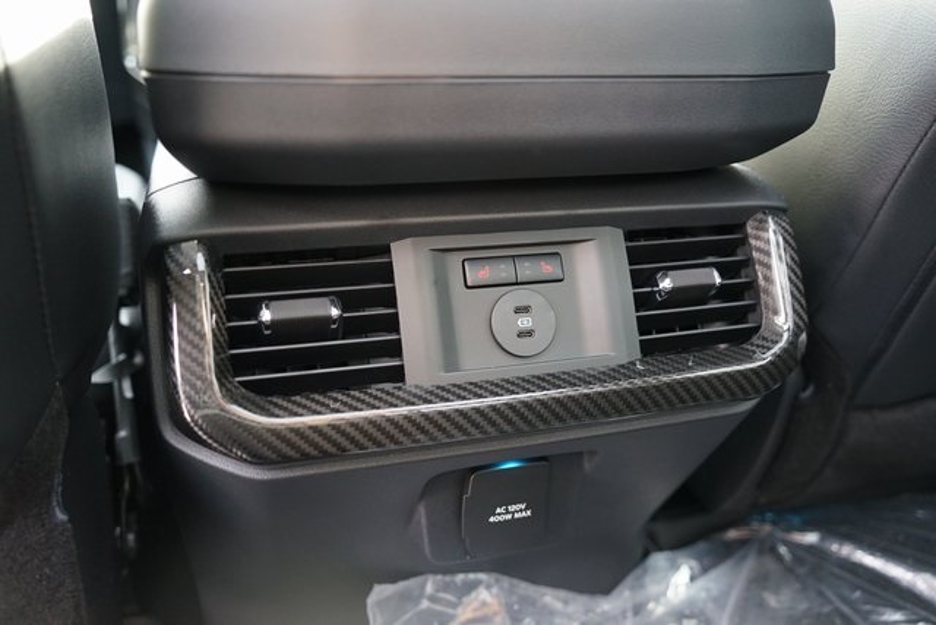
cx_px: 468
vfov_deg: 43.6
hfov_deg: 61.9
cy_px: 312
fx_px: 780
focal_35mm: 30
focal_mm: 30
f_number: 2.8
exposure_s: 1/160
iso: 2500
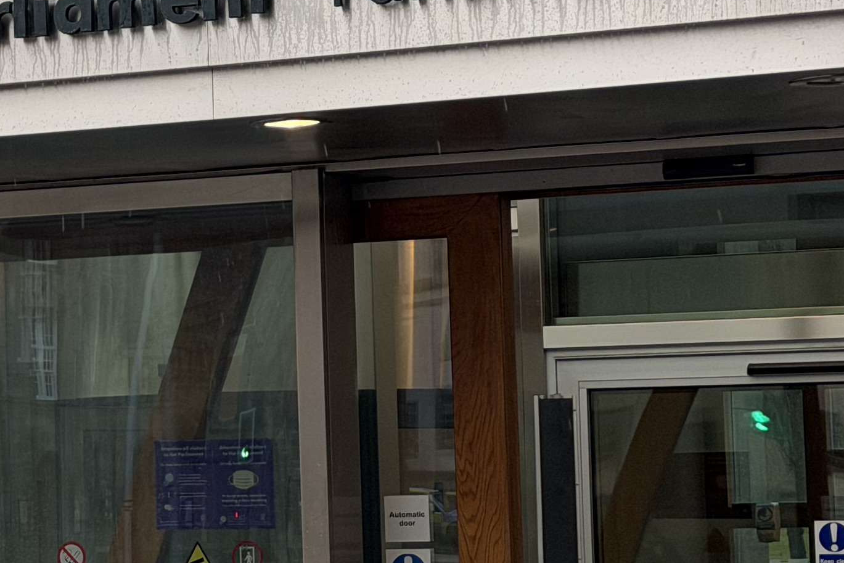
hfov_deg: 13.6
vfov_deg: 9.3
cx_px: -143
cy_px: 263
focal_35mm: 147
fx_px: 3446
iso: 64
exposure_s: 1/137
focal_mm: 6.76
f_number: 1.78
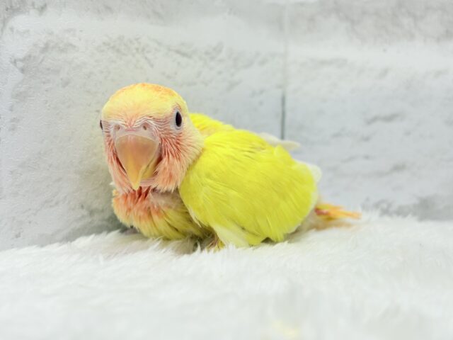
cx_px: 226
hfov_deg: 36.8
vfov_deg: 28.0
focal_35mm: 52
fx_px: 680
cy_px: 170
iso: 32
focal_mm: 5.96
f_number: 1.6
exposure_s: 1/50
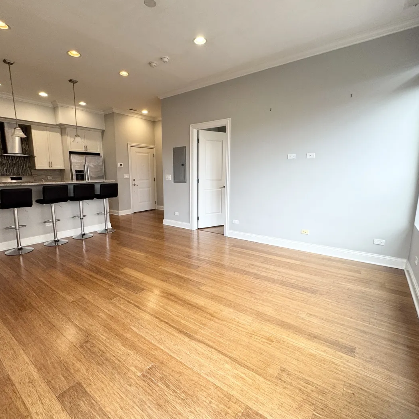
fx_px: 233
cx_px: 195
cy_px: 211
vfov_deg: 84.0
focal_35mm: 17
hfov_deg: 83.8
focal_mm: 2.22
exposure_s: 1/120
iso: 125
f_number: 2.2
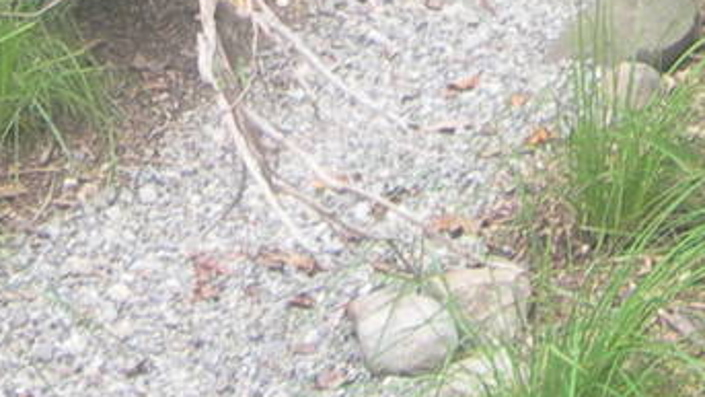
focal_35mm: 193
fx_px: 3608
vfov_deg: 5.9
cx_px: 183
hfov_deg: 11.1
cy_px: -751
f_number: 2.8
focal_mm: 7.8
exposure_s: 1/59
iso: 50
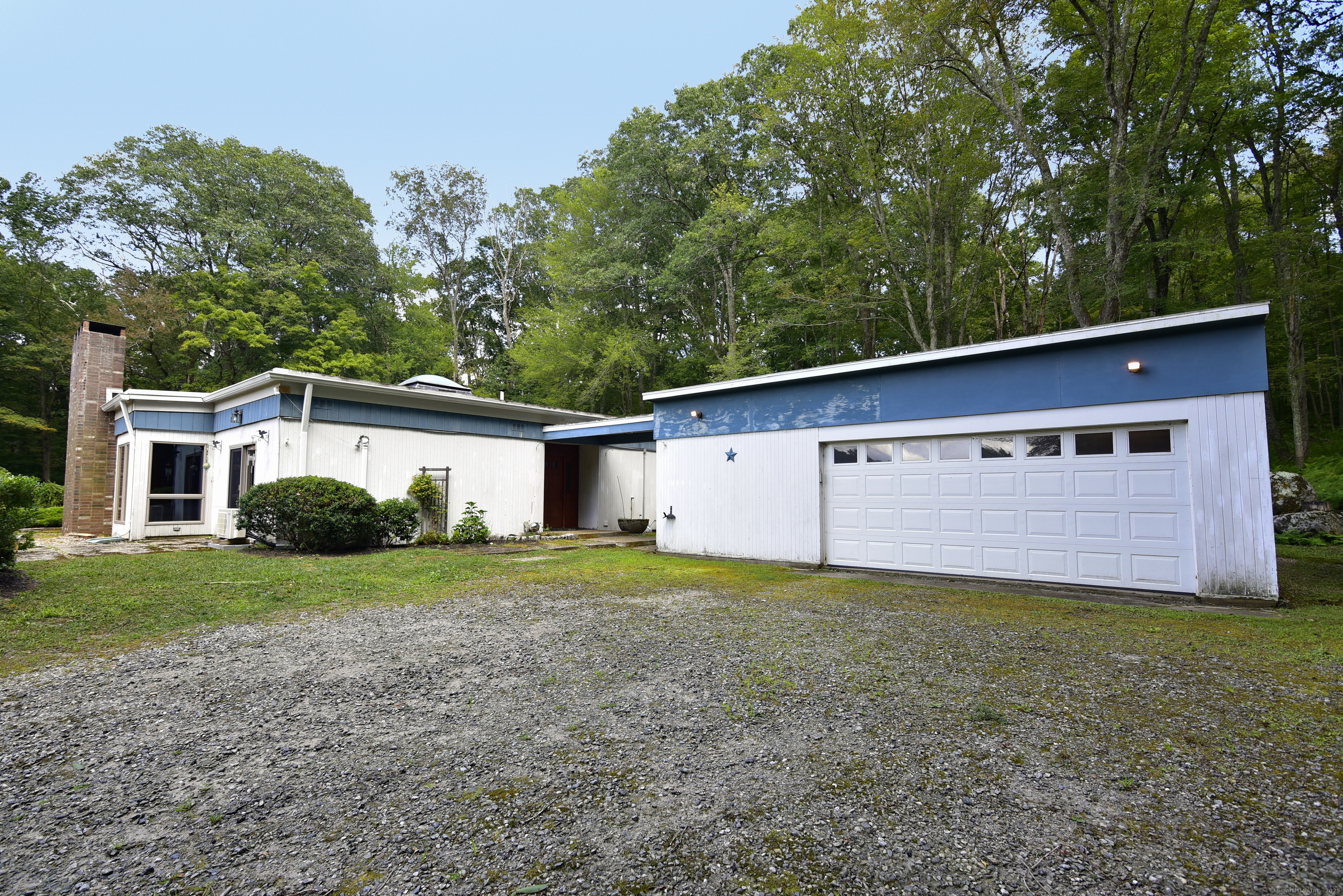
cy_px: 448
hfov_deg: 96.7
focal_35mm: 16
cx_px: 672
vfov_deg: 73.8
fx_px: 597
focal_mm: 16
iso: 500
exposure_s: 1/250
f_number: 5
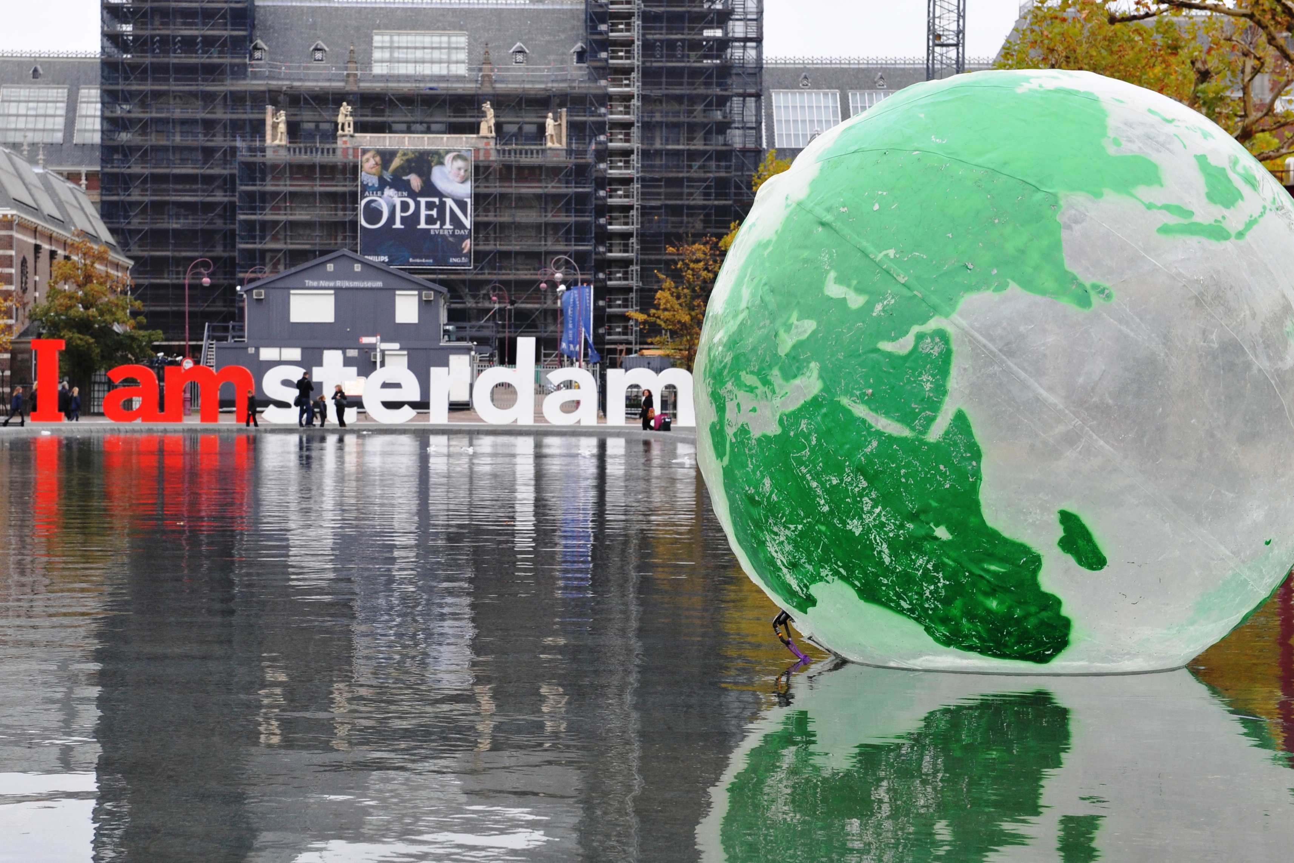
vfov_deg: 22.6
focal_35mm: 60
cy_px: 432
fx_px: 2157
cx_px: 647
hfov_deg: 33.4
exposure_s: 1/125
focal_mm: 60
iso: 800
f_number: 10
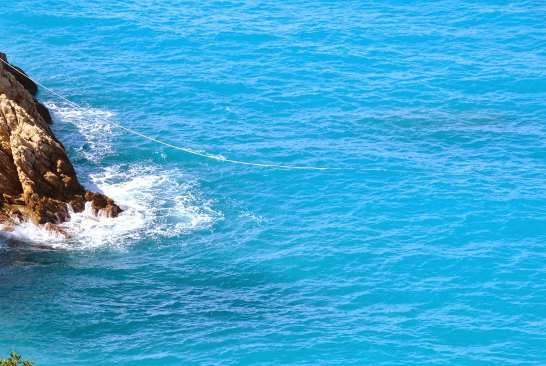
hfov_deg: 11.6
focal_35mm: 177
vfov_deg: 7.8
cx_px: 236
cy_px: 199
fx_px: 2688
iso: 180
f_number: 5.6
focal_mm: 90
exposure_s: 1/500
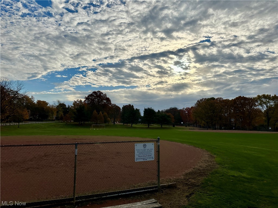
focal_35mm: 24
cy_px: 104
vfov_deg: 56.8
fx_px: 193
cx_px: 139
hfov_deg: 71.6
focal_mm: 6.86
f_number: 1.78
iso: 80
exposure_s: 1/12048
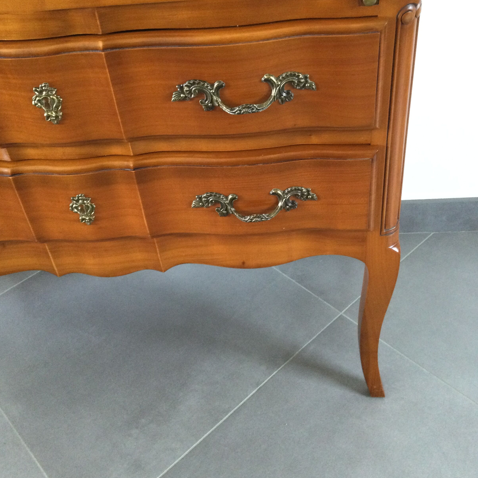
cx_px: 236
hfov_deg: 44.9
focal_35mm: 37
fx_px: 578
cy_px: 192
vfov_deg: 44.7
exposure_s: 1/20
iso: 200
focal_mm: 3.3
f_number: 2.4
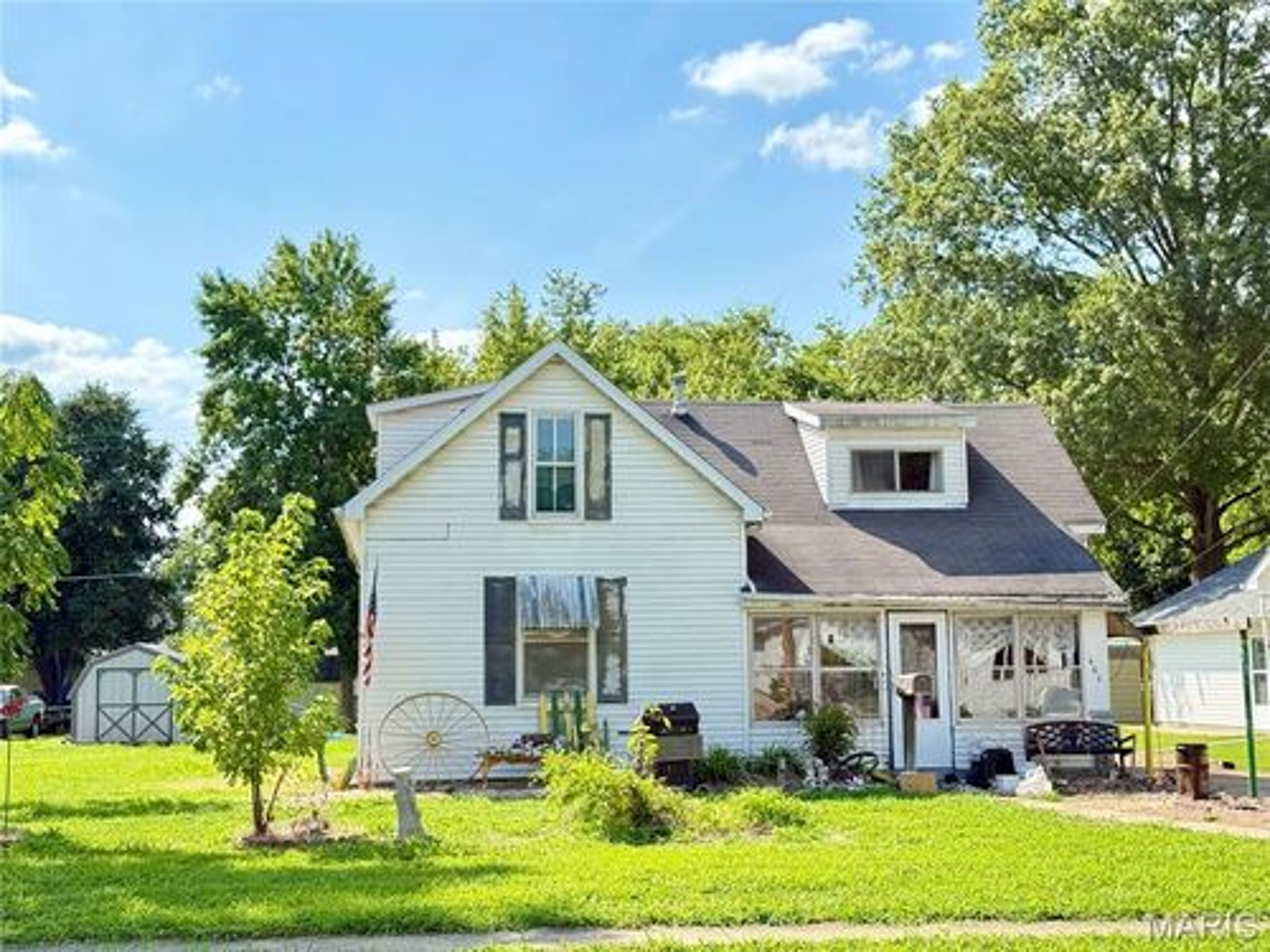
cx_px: 635
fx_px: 1761
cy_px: 476
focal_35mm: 48
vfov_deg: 30.3
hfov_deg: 39.7
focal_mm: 6.76
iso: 100
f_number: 1.78
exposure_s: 1/1484
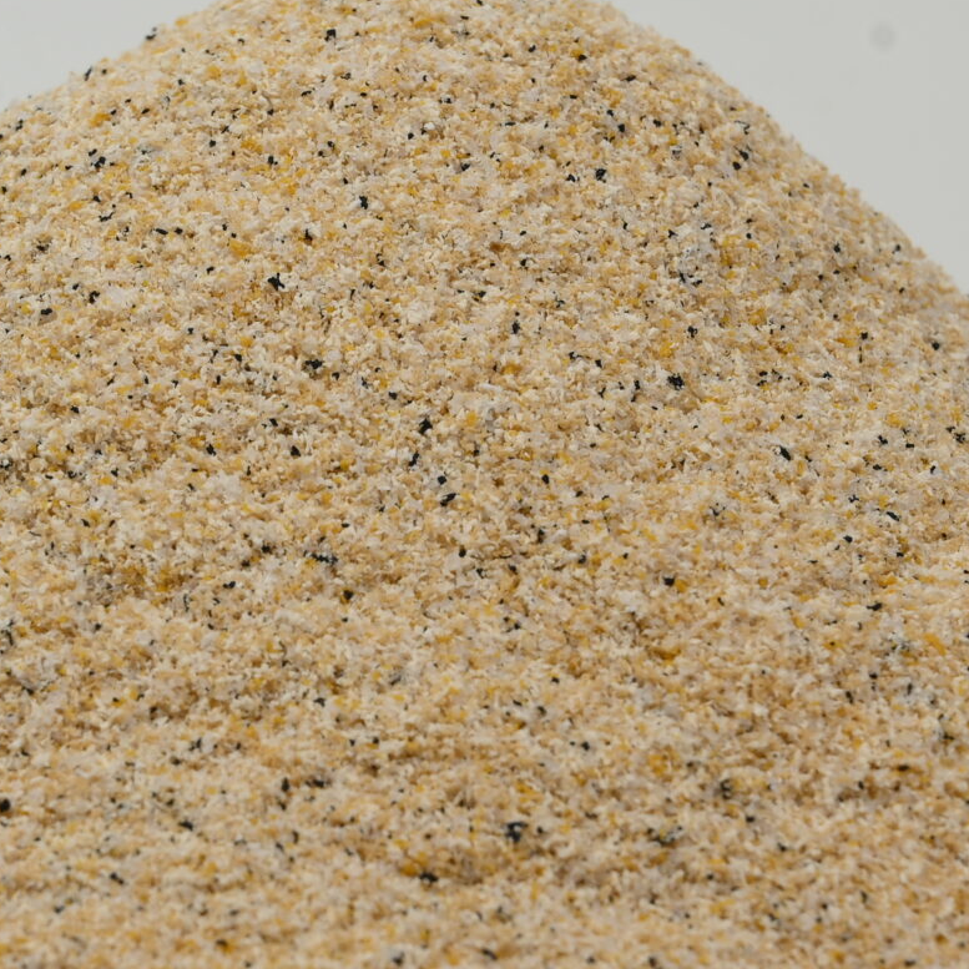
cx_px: 301
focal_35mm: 165
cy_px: 504
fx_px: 5226
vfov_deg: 10.6
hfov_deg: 10.6
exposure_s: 1/125
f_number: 9
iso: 125
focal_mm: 59
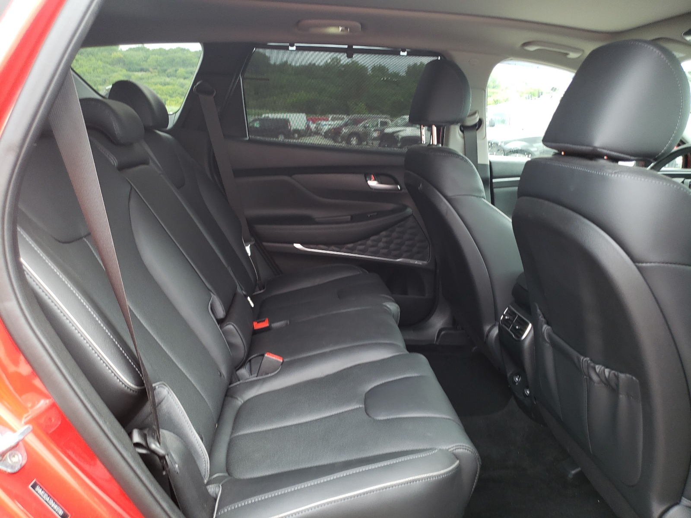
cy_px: 259
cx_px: 346
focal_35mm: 26
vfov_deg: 53.1
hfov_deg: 67.3
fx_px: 519
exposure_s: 1/100
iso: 53
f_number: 1.5
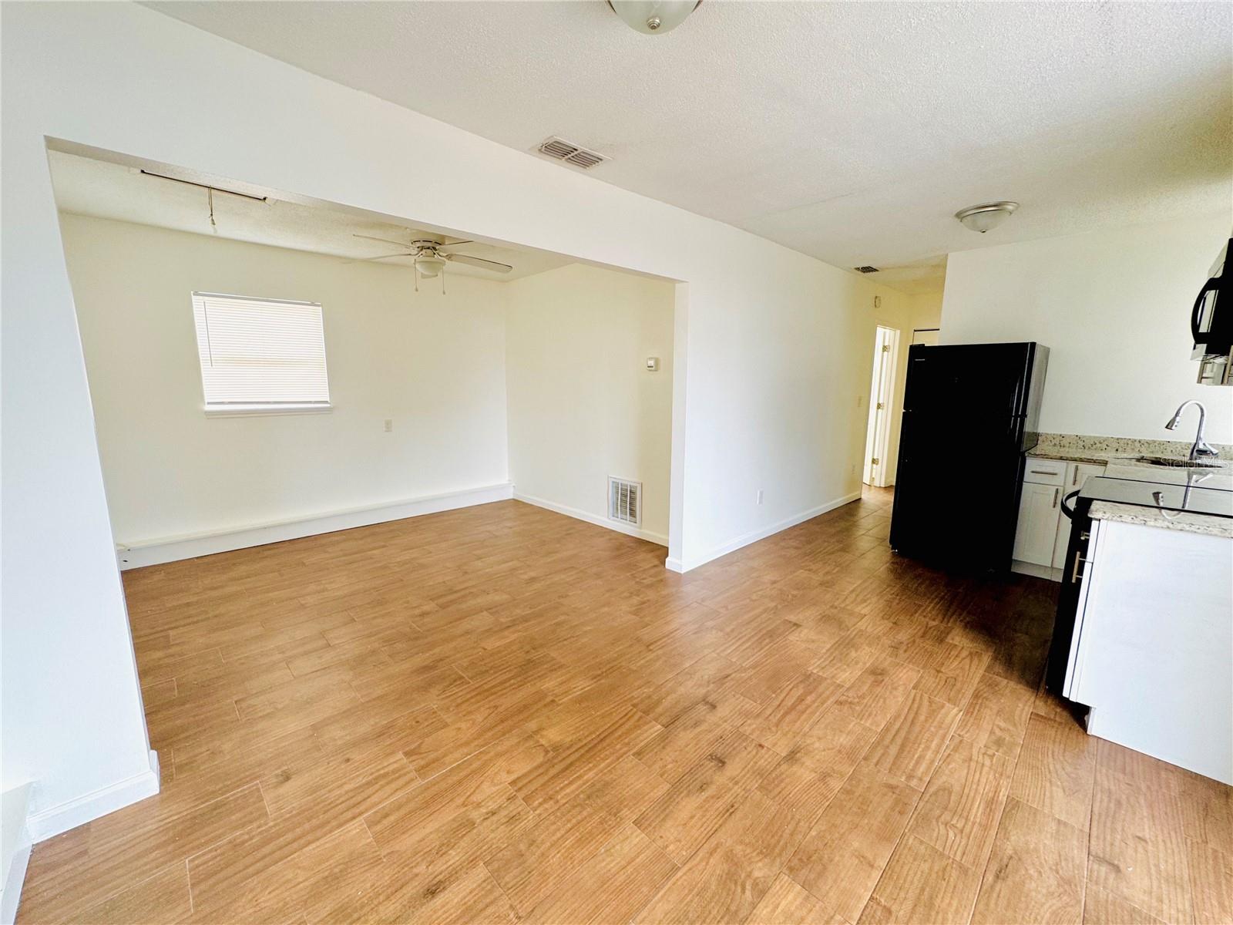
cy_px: 462
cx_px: 616
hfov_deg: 102.1
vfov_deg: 85.7
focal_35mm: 14
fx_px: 499
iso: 100
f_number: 2.2
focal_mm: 2.22
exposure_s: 1/99
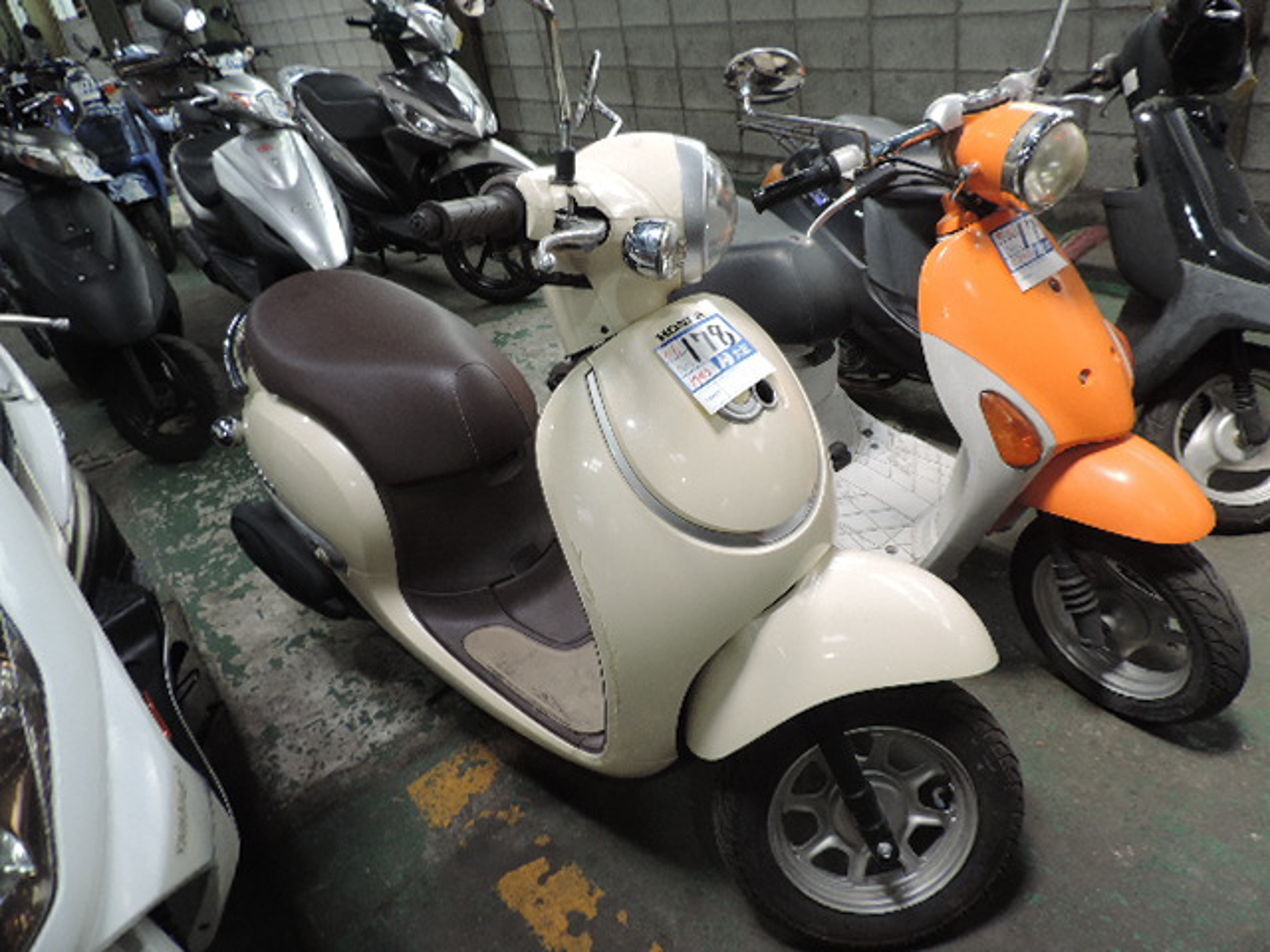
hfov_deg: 71.6
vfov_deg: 56.8
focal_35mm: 24
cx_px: 635
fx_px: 881
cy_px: 476
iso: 90
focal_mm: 4.3
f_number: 3
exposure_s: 1/30
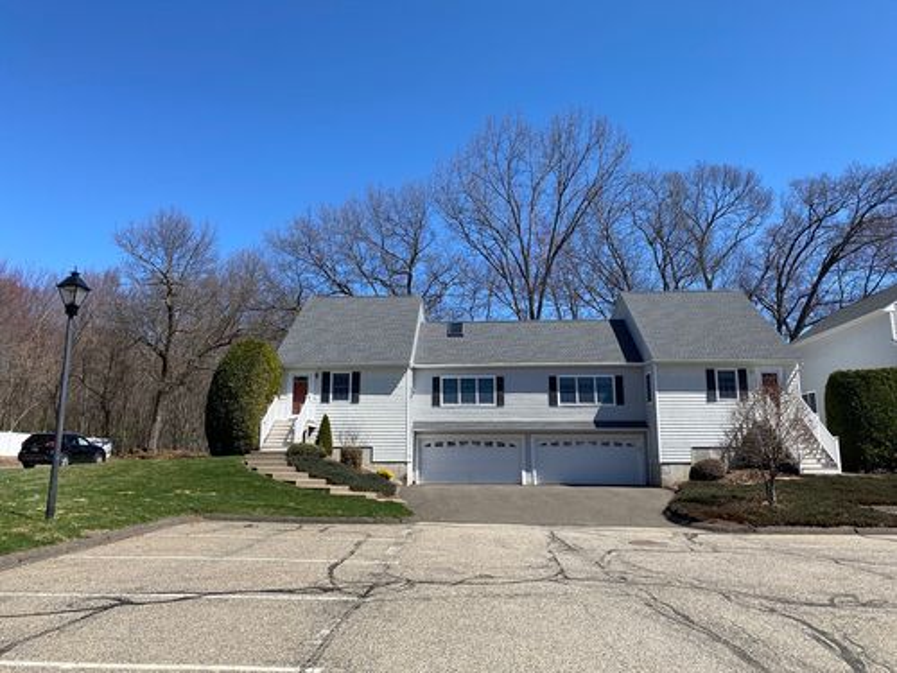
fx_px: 674
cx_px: 448
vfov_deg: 53.1
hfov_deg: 67.3
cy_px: 336
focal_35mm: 26
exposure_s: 1/2625
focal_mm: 4.25
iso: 32
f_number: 1.8
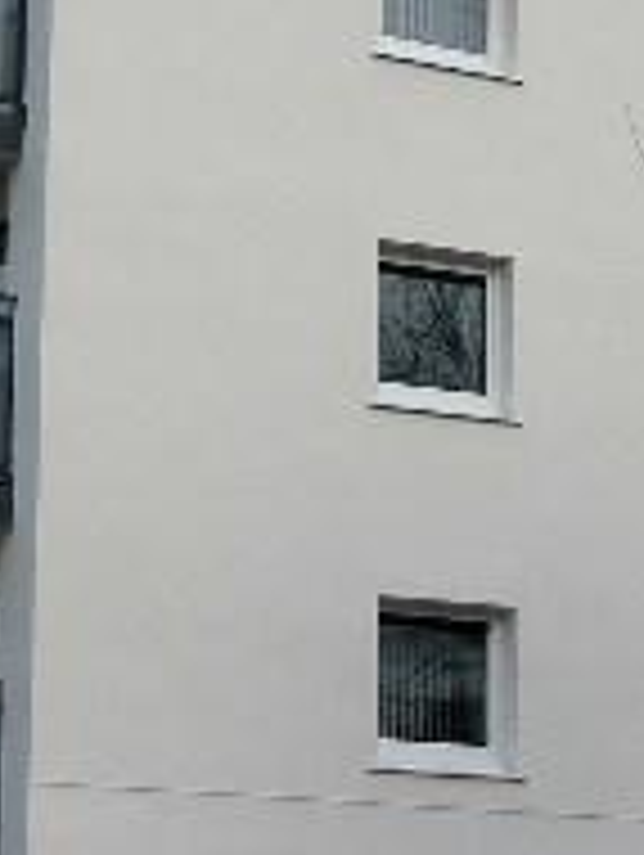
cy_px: 32
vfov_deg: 13.9
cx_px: 378
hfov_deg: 10.6
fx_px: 3465
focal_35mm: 140
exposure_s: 1/500
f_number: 2.8
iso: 100
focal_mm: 4.7
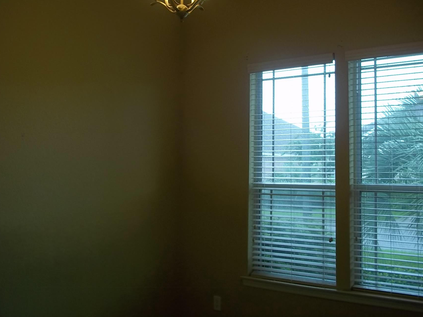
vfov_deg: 33.5
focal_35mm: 43
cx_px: 230
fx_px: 525
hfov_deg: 43.8
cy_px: 129
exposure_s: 1/50
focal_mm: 6.5
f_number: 3.1
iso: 80
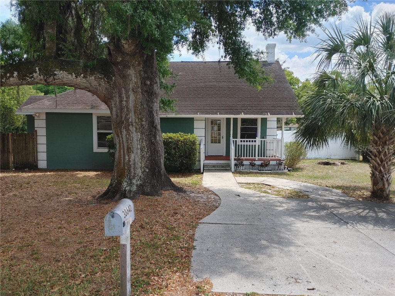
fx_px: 297
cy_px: 148
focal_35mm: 26
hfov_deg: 67.3
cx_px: 198
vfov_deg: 53.1
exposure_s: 1/735
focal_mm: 5.58
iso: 50
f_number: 1.8
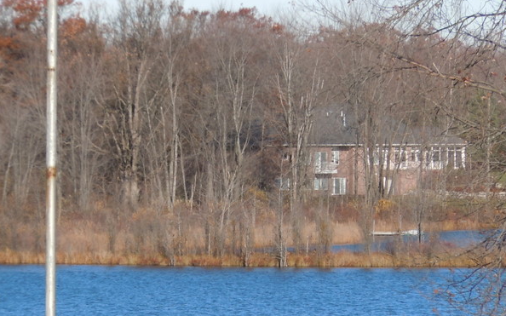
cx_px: 215
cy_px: 239
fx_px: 3861
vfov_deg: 4.7
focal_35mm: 280
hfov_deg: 7.5
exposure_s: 1/250
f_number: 5.6
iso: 100
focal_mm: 35
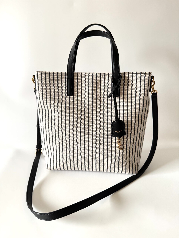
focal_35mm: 24
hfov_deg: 56.8
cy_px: 119
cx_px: 90
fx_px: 165
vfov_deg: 71.6
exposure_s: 1/30
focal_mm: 6.76
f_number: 1.78
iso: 1600
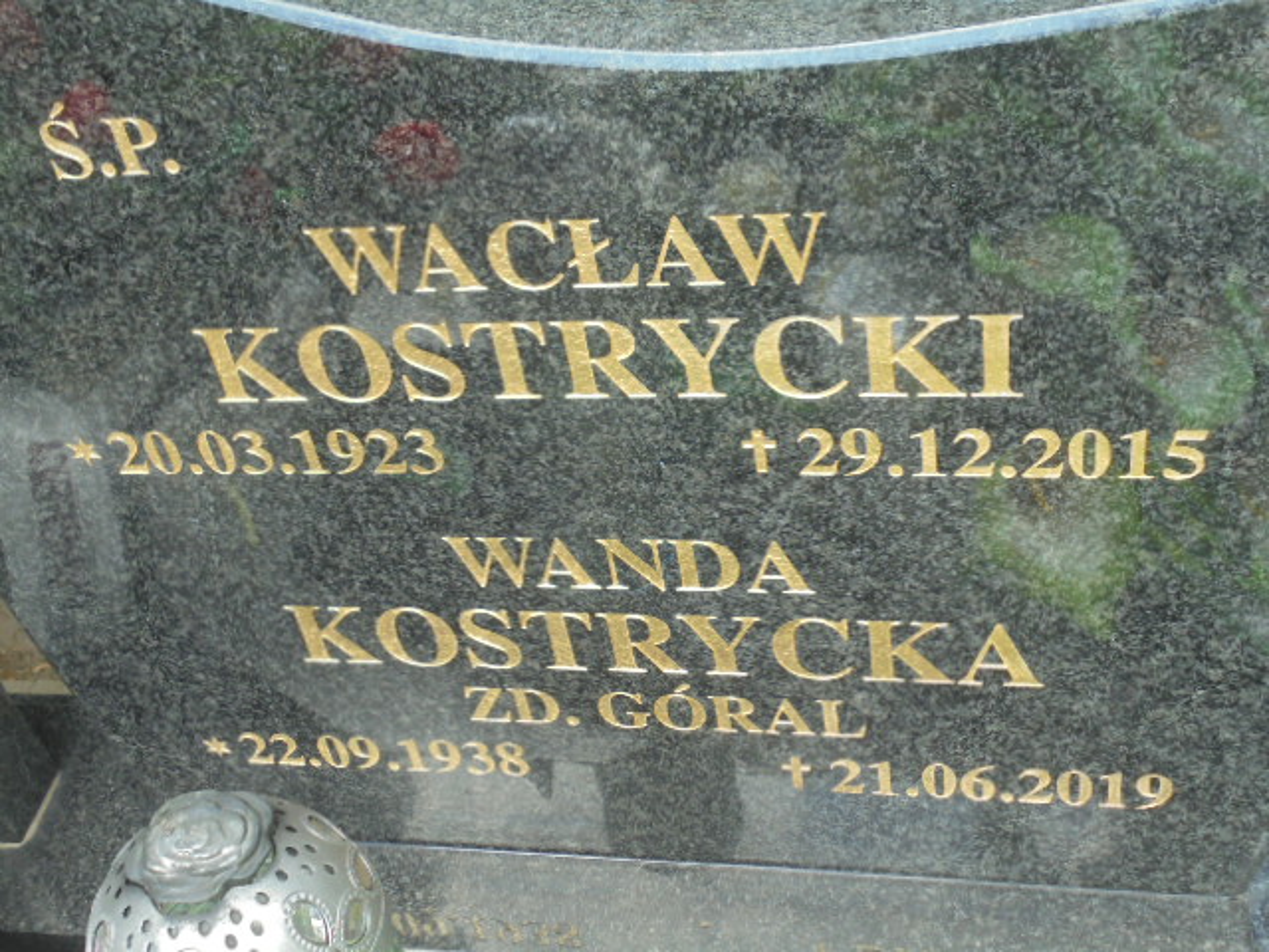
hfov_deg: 43.9
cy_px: 476
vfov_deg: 33.6
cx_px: 634
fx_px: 1576
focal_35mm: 43
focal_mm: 7.8
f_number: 4.5
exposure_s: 1/60
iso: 100
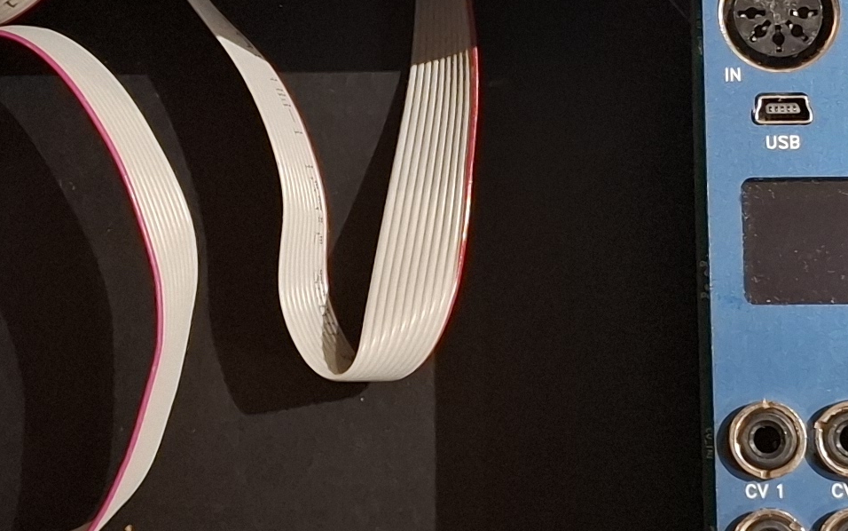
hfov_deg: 20.0
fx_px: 2404
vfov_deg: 12.5
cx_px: 455
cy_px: 73
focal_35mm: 104
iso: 640
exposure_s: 1/25
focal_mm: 5.54
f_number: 1.8
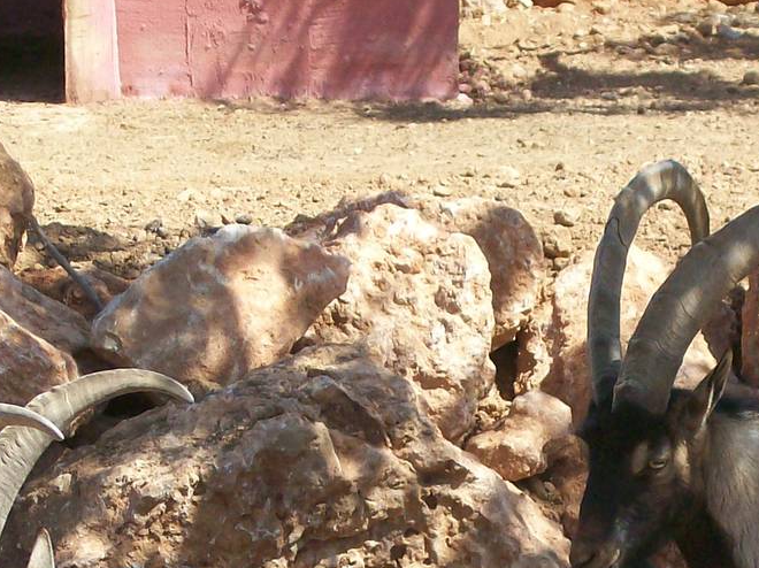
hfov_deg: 9.4
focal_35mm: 211
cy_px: 604
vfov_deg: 7.0
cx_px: 574
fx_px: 4623
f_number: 4.3
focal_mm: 14.3
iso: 80
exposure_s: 1/410
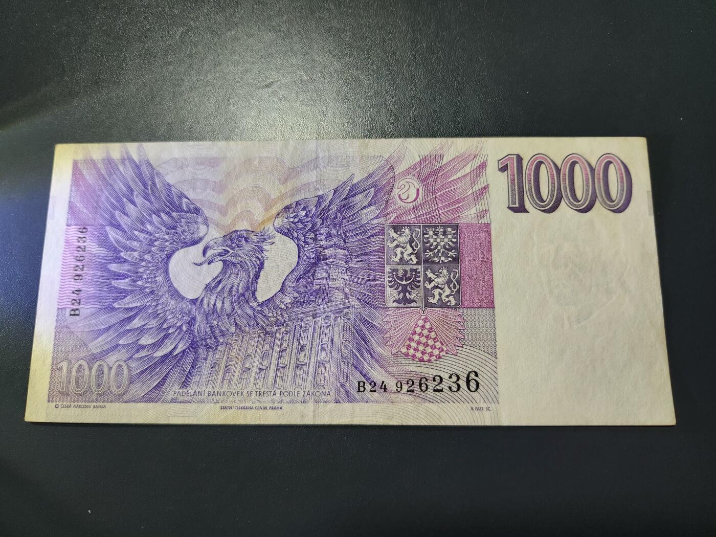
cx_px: 358
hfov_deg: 73.9
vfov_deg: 58.9
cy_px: 268
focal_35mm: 23
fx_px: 476
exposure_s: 1/101
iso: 250
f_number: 1.8
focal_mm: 5.4
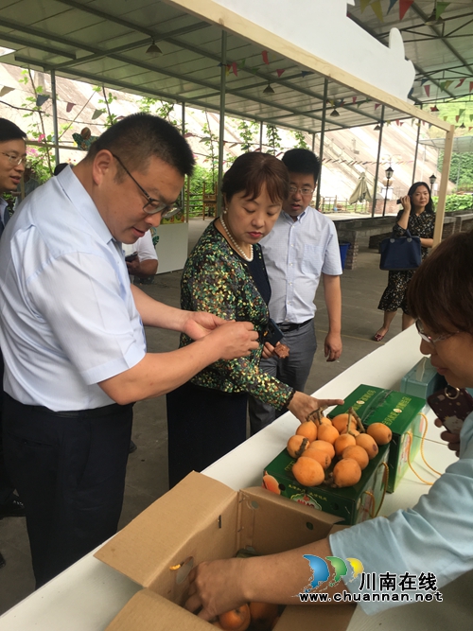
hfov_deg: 48.2
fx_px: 529
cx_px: 236
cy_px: 316
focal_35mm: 29
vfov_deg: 61.7
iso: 32
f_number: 2.2
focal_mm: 4.15
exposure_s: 1/100
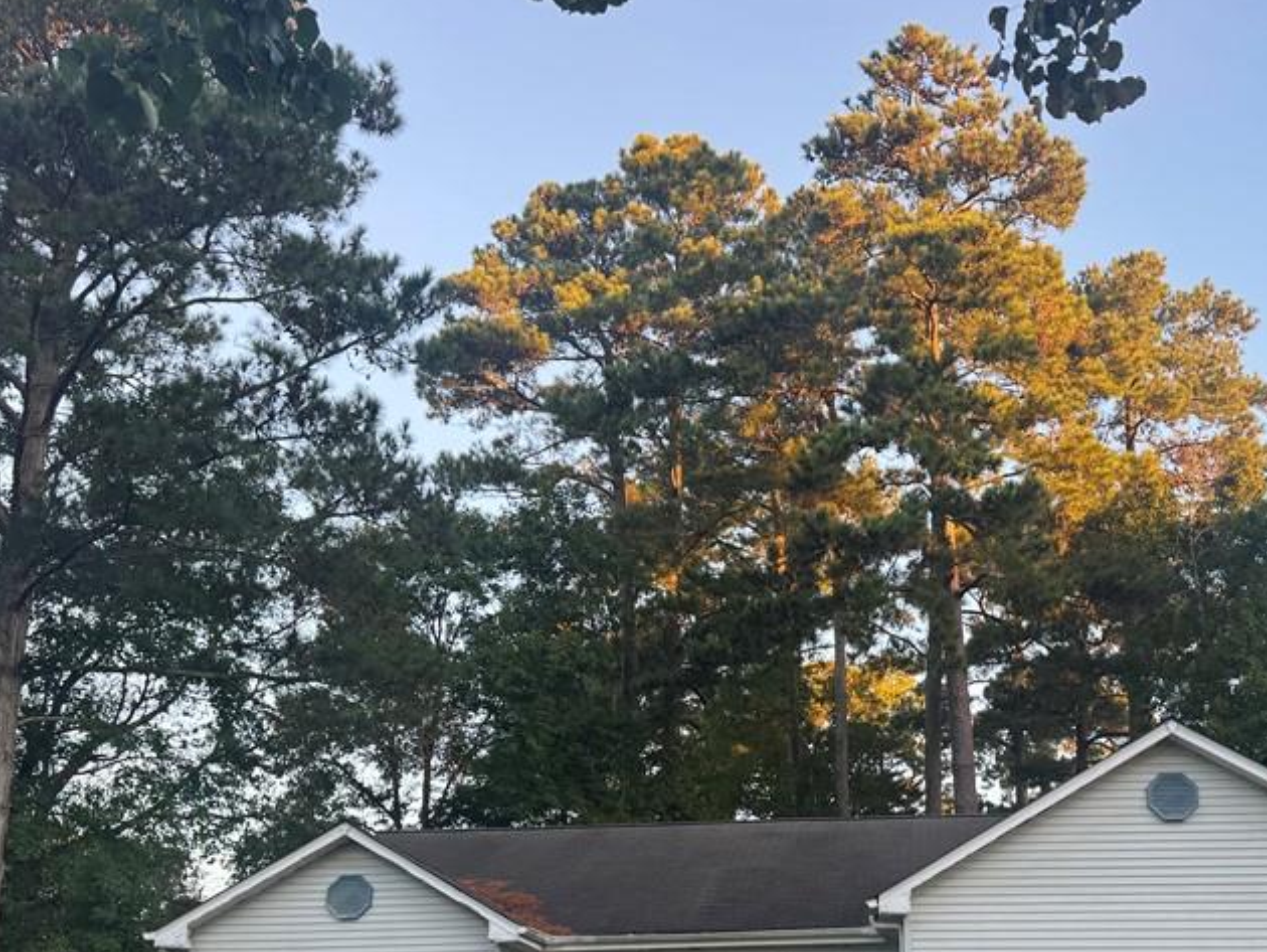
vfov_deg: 35.9
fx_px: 1428
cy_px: 727
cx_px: 829
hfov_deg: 47.2
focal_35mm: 39
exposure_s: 1/197
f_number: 1.78
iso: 64
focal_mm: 6.76
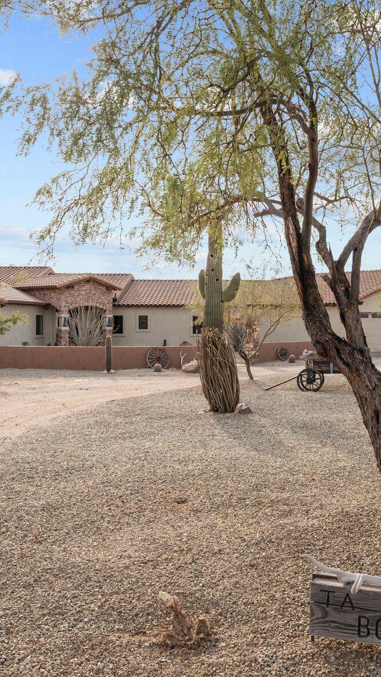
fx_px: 702
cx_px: 284
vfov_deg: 51.5
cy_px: 320
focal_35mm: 39
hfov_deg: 29.9
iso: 400
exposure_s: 1/320
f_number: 8
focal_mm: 21.6
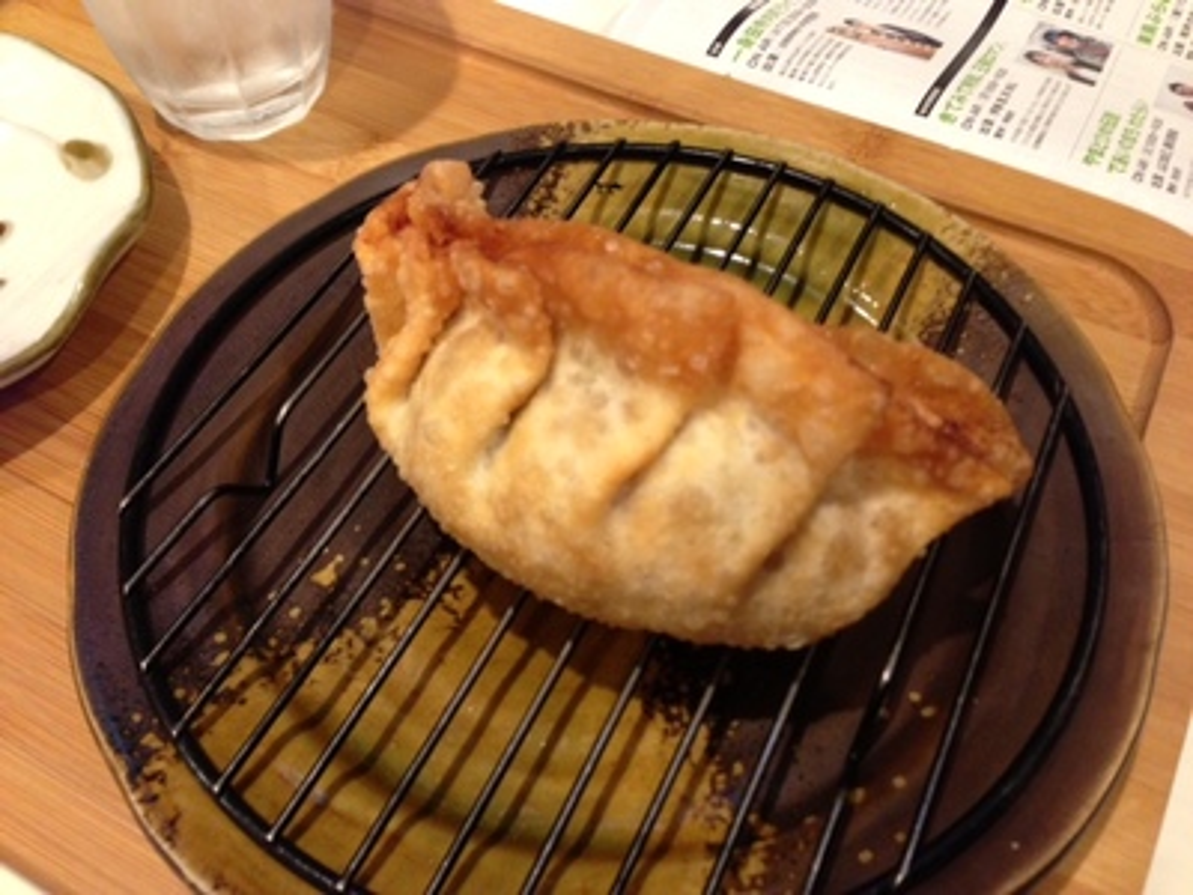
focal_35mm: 33
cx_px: 596
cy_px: 448
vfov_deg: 42.9
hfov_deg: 55.4
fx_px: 1137
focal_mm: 4.13
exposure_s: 1/20
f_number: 2.4
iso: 200
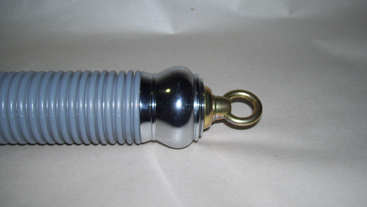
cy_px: 116
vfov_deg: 28.3
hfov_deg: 48.3
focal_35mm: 42
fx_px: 409
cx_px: 192
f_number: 2.7
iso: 80
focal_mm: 6
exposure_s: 1/60
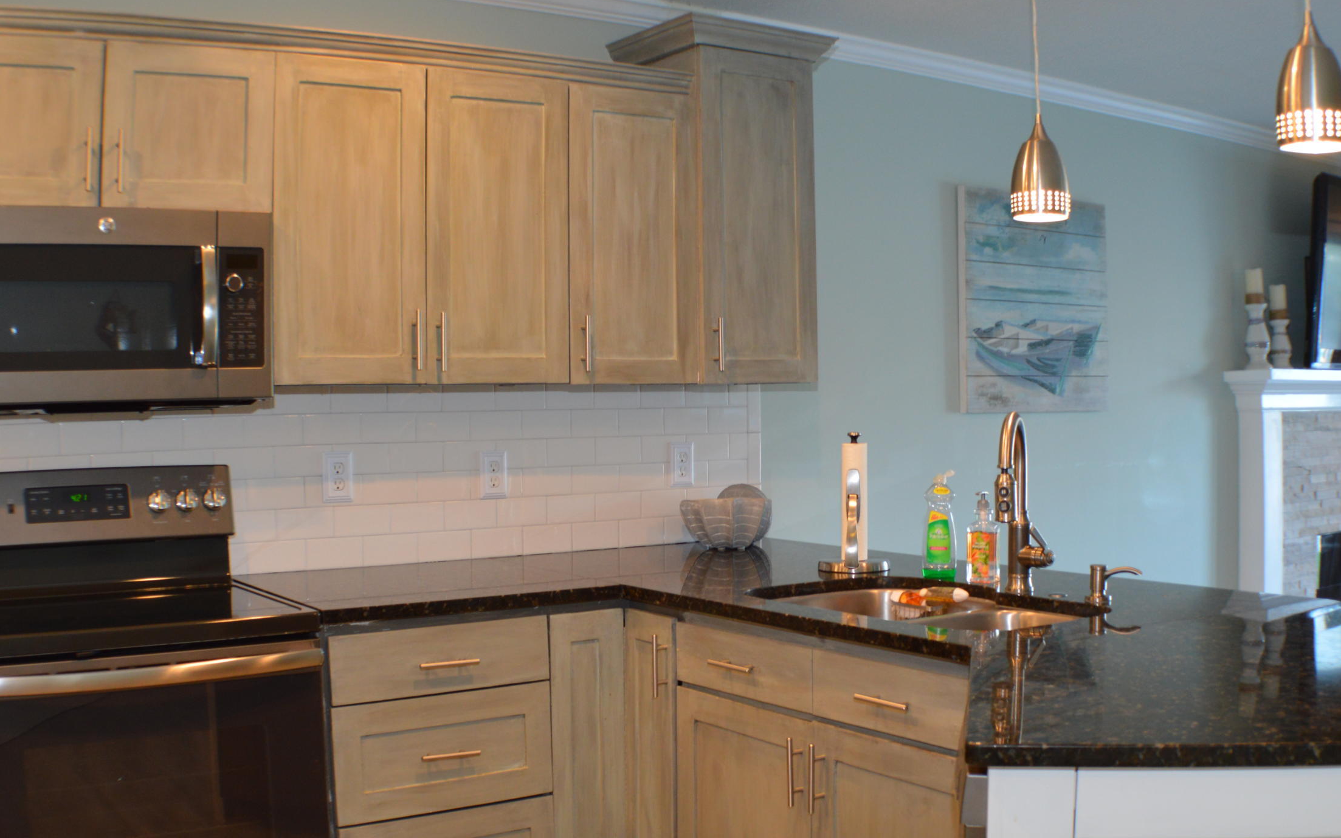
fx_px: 1974
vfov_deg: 24.0
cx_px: 707
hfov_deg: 37.5
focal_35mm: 54
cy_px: 442
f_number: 4.2
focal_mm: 26
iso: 400
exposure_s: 1/25
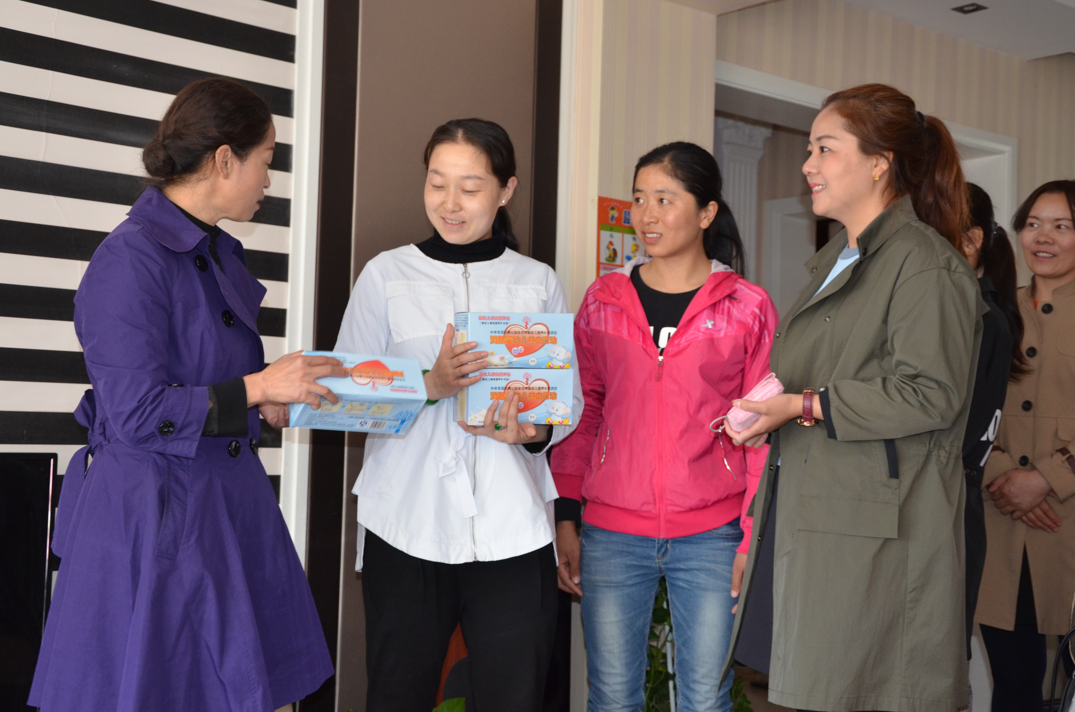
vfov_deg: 26.9
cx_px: 542
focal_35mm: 50
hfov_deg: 39.7
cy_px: 350
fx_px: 1490
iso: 800
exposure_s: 1/60
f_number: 4.2
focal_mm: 32
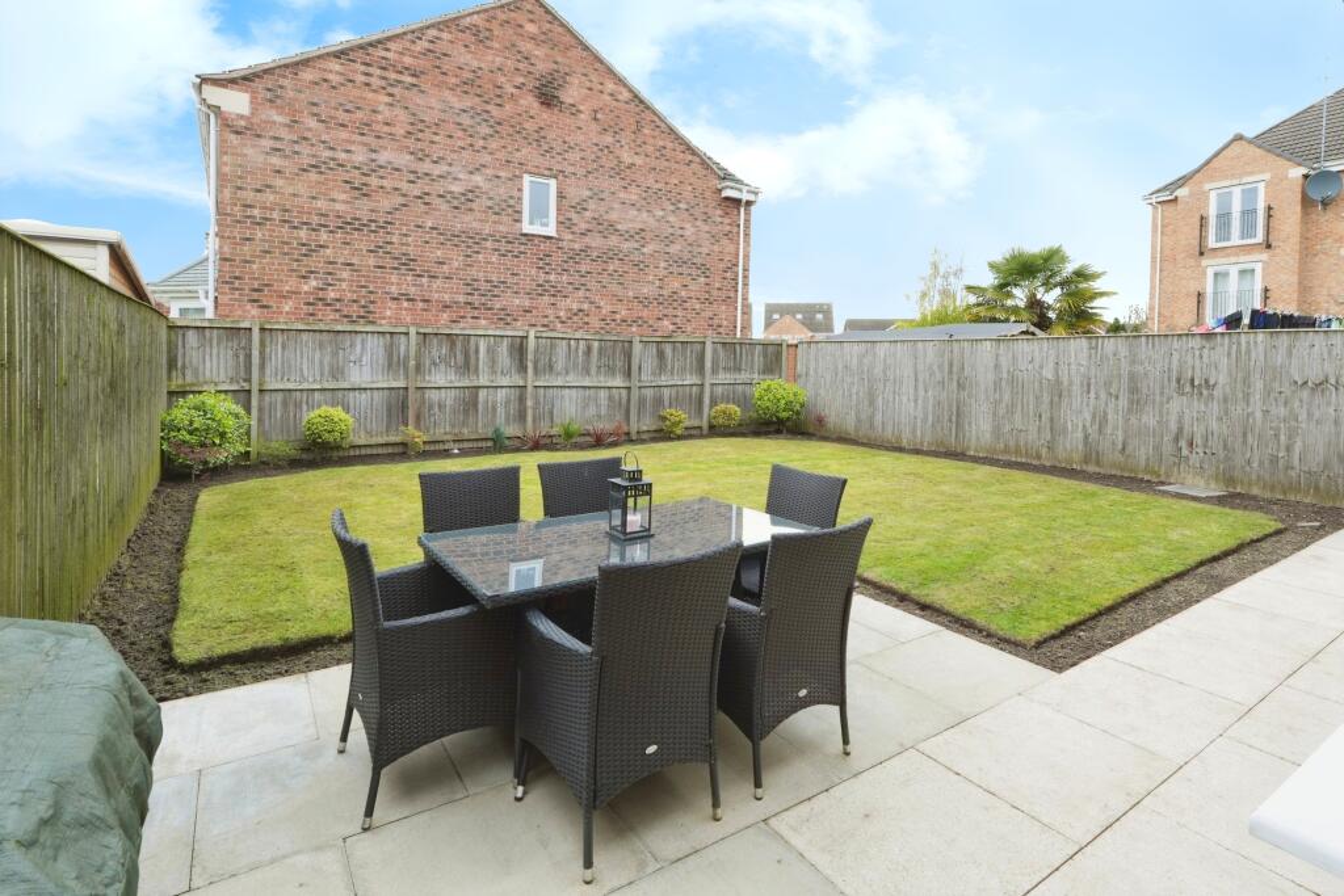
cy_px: 448
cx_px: 672
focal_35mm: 17
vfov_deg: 69.7
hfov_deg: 92.4
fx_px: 644
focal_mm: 11.5
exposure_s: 1/30
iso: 200
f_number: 8
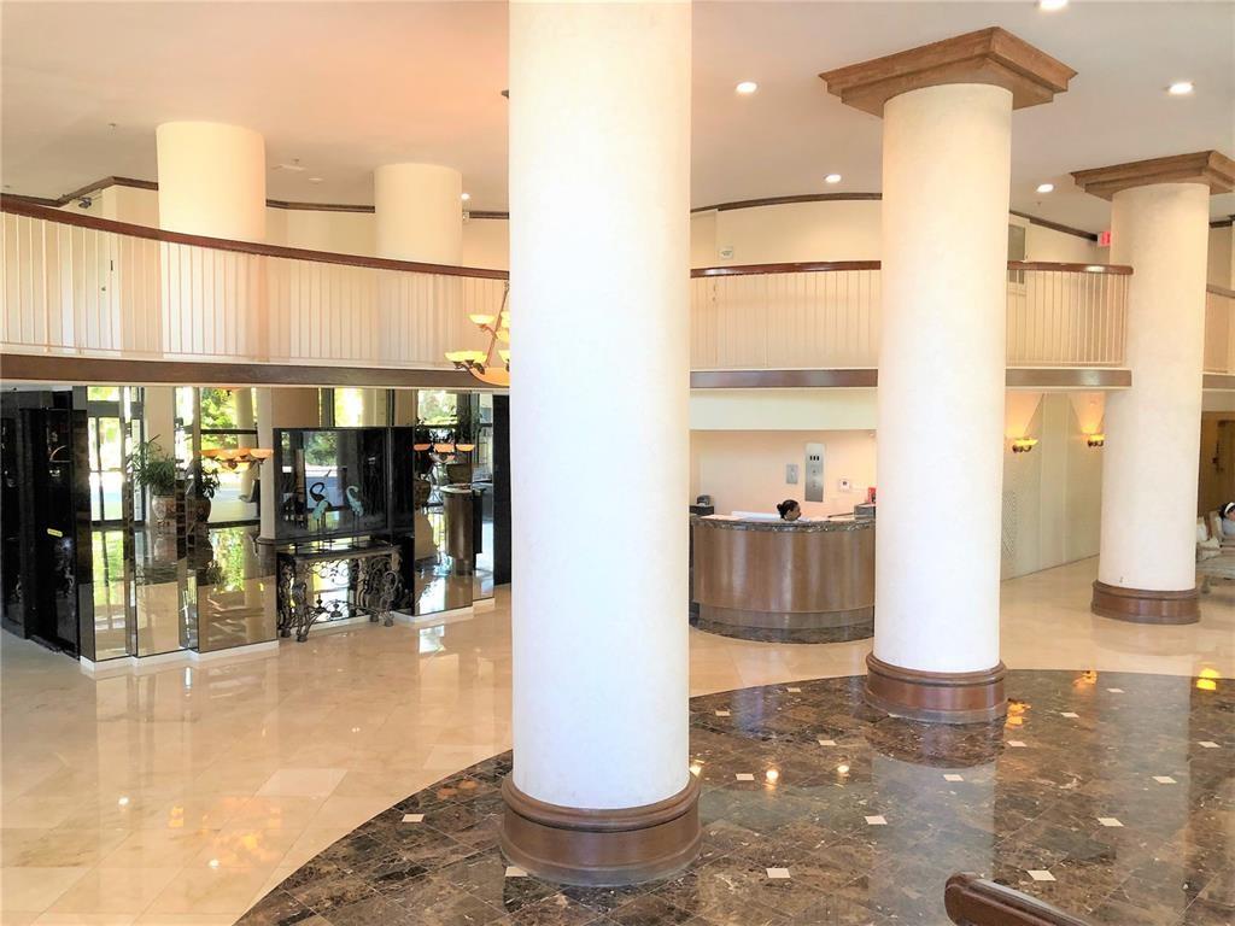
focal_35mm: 28
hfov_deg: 63.4
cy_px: 463
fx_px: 999
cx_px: 618
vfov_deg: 49.7
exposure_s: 1/30
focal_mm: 3.99
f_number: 1.8
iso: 32
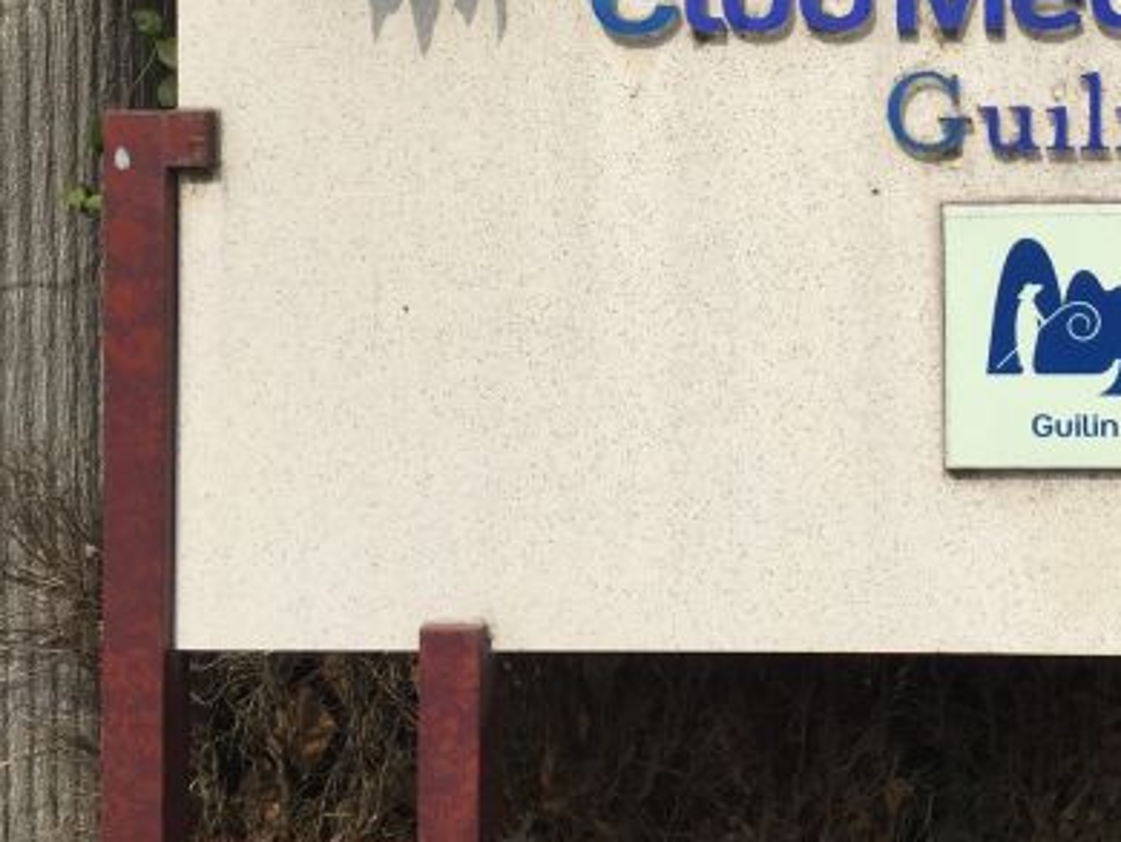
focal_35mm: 52
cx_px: 911
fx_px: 1685
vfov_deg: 27.4
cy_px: 148
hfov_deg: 35.5
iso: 32
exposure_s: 1/3597
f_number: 2.2
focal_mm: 4.15
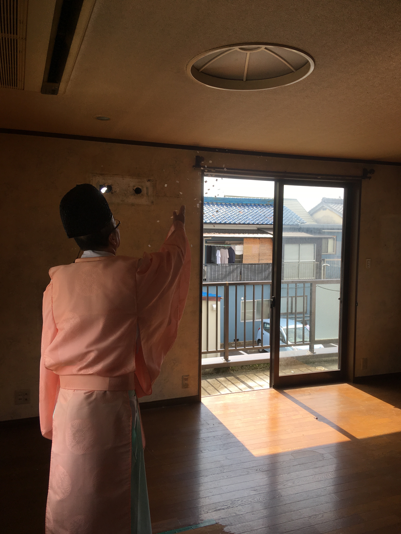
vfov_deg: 61.7
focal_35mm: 29
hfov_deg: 48.2
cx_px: 200
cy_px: 267
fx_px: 448
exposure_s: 1/418
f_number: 2.2
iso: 25
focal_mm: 4.15
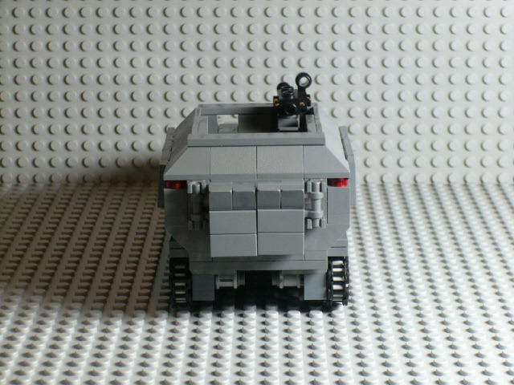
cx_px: 257
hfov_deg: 18.7
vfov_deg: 14.1
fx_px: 1559
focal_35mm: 105
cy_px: 192
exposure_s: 1/15
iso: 100
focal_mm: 17.4
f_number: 5
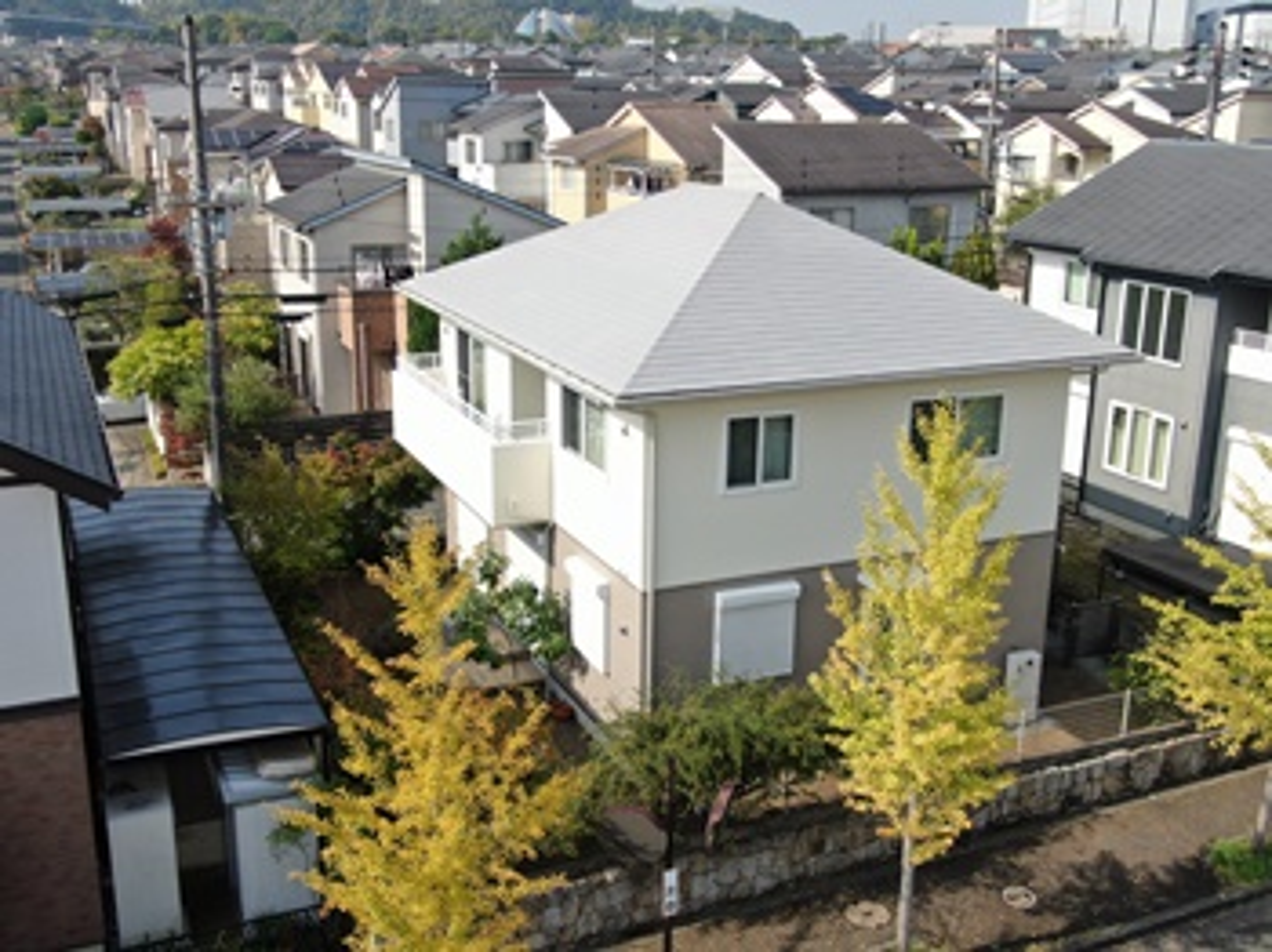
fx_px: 1359
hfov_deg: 50.2
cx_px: 636
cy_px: 476
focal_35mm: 37
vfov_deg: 38.6
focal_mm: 6.35
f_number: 3.4
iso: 100
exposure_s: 1/640
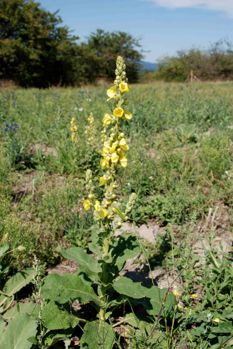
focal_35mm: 36
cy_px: 174
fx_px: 348
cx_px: 116
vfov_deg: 53.1
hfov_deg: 37.0
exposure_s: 1/250
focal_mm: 24
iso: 100
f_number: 8
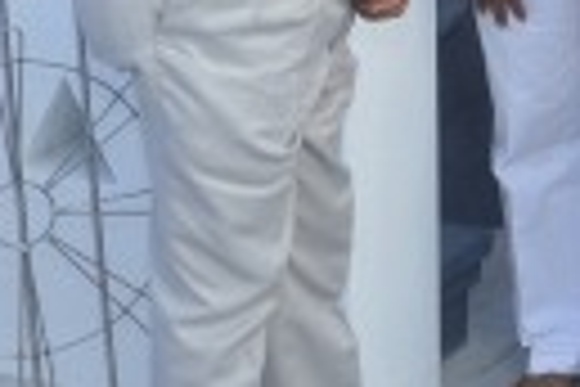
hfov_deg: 14.7
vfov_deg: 9.8
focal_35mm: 139
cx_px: 391
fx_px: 2239
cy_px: -43
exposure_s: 1/160
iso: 200
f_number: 6.3
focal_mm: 20
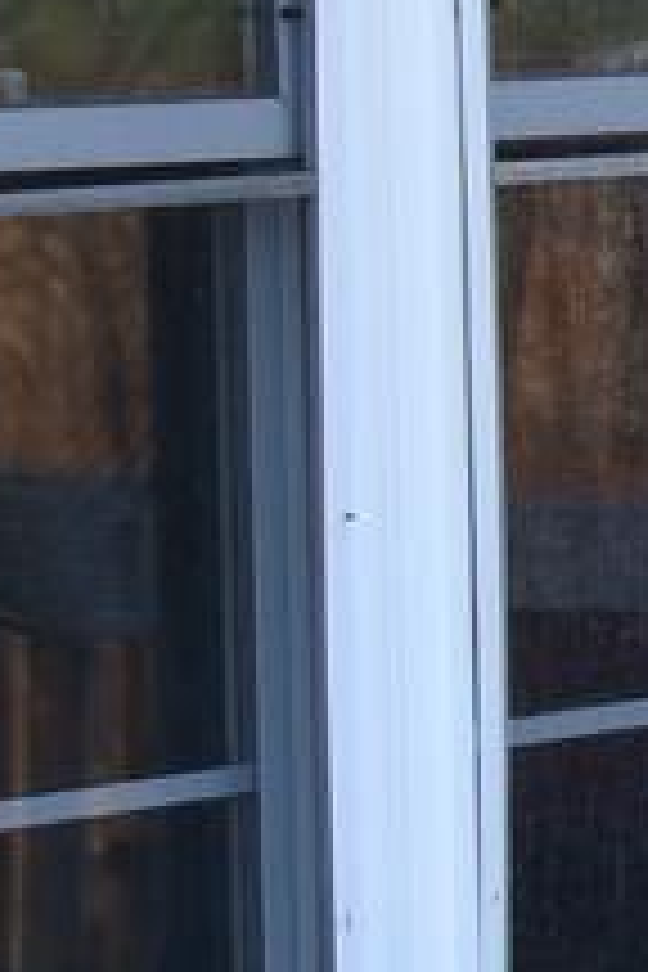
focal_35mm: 322
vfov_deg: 6.4
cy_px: 628
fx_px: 8693
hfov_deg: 3.9
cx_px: 3190
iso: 800
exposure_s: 1/320
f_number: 9
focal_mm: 34
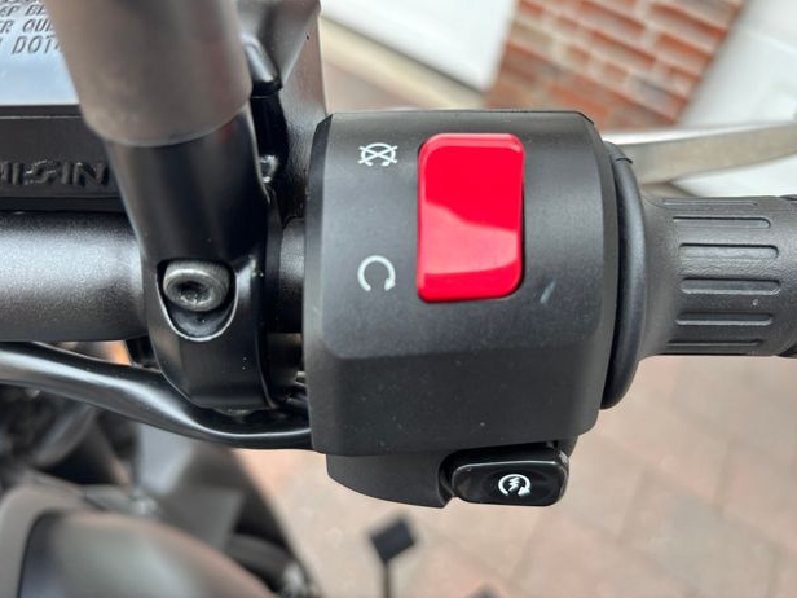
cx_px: 397
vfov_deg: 51.3
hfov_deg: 65.3
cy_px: 289
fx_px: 622
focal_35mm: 27
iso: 100
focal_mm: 5.96
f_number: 1.6
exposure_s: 1/121
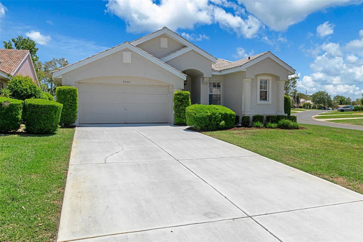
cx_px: 182
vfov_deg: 47.9
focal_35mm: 27
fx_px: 272
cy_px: 121
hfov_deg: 67.4
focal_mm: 18
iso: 250
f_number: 8
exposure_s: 1/500
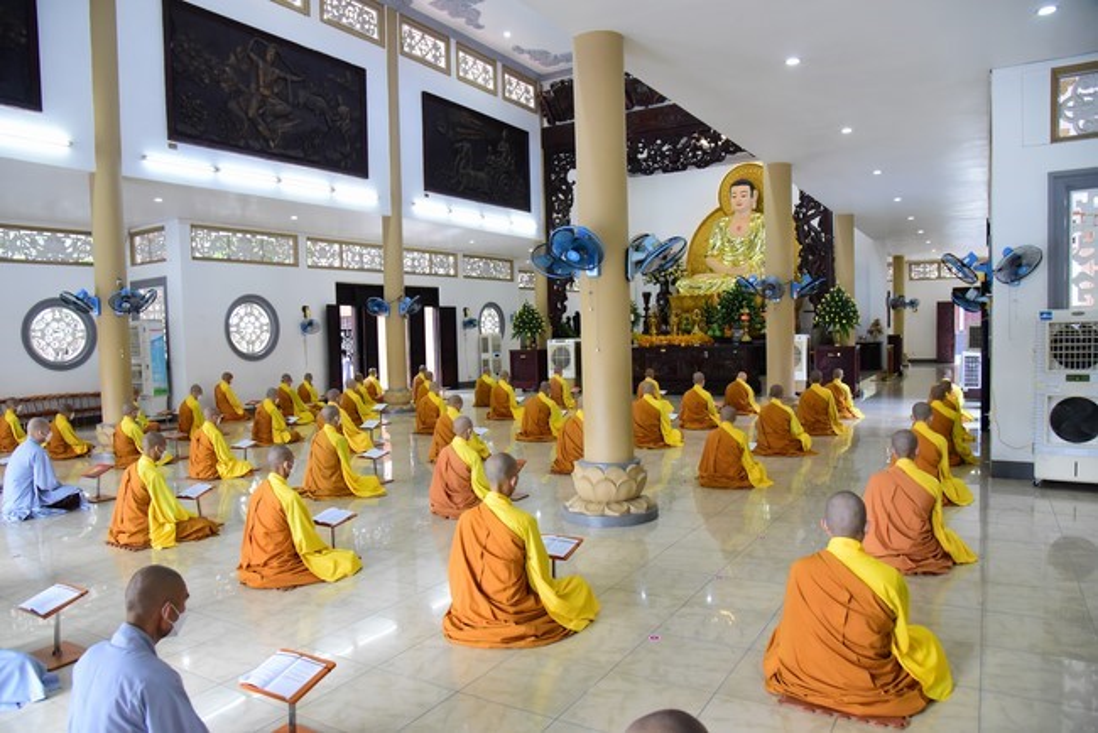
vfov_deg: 53.2
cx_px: 549
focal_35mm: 24
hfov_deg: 73.7
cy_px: 366
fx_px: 732
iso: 4000
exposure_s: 1/160
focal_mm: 24
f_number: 5.6
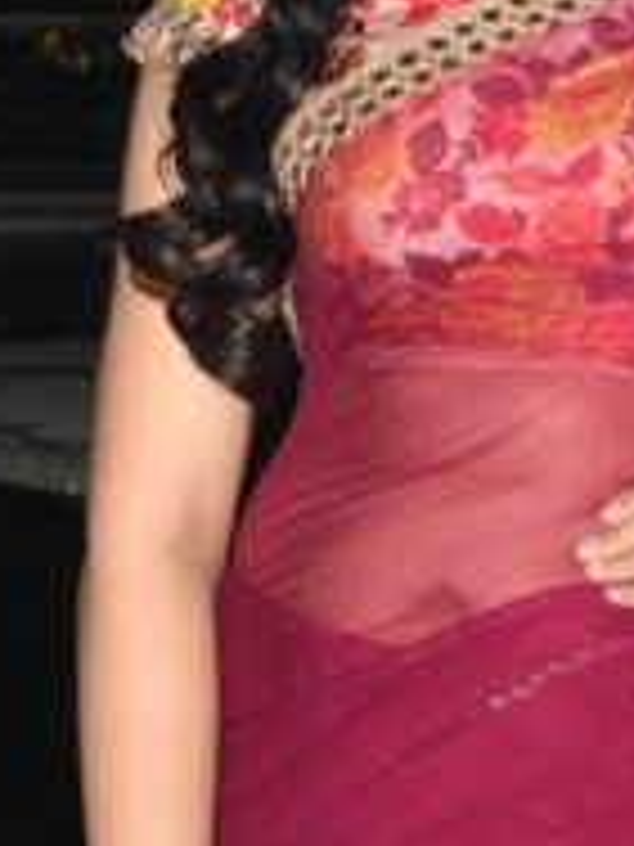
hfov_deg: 6.9
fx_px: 5250
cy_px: 216
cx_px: 686
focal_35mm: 215
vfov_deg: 9.2
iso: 320
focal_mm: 56
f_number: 5.6
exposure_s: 1/60
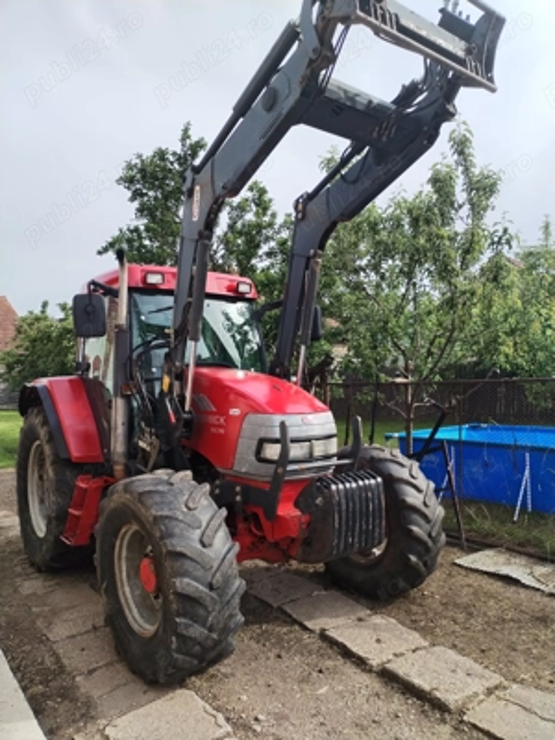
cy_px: 370
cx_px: 278
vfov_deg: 67.3
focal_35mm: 26
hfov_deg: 53.1
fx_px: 556
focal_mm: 4.75
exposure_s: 1/810
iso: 100
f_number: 1.8
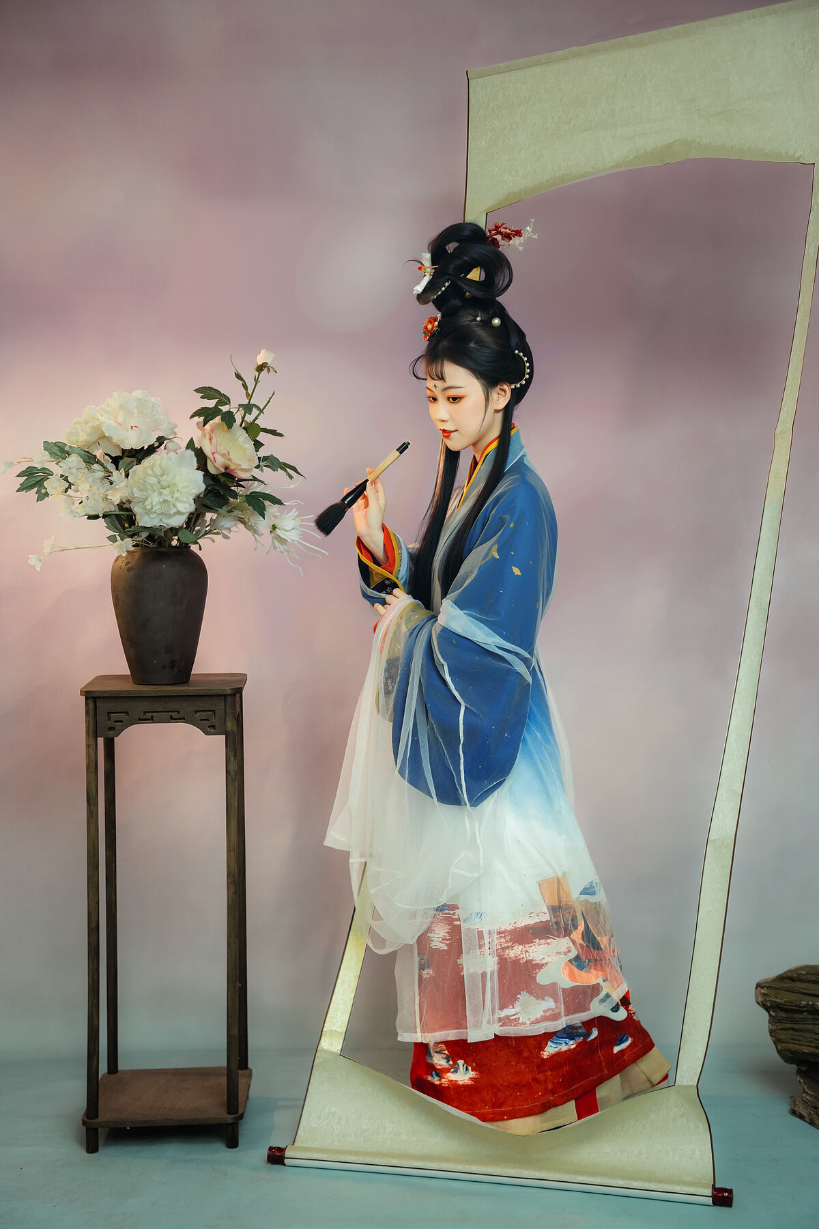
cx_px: 410
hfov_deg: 27.5
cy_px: 614
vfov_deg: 40.3
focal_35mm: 49
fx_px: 1672
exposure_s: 1/80
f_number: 4
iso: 400
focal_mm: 50
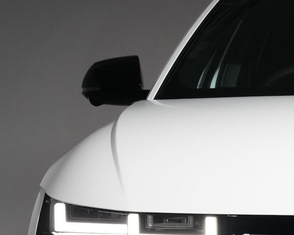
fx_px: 1366
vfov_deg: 9.8
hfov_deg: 11.8
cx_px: 428
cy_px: 208
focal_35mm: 157
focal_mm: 49
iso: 3200
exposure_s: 1/80
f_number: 9
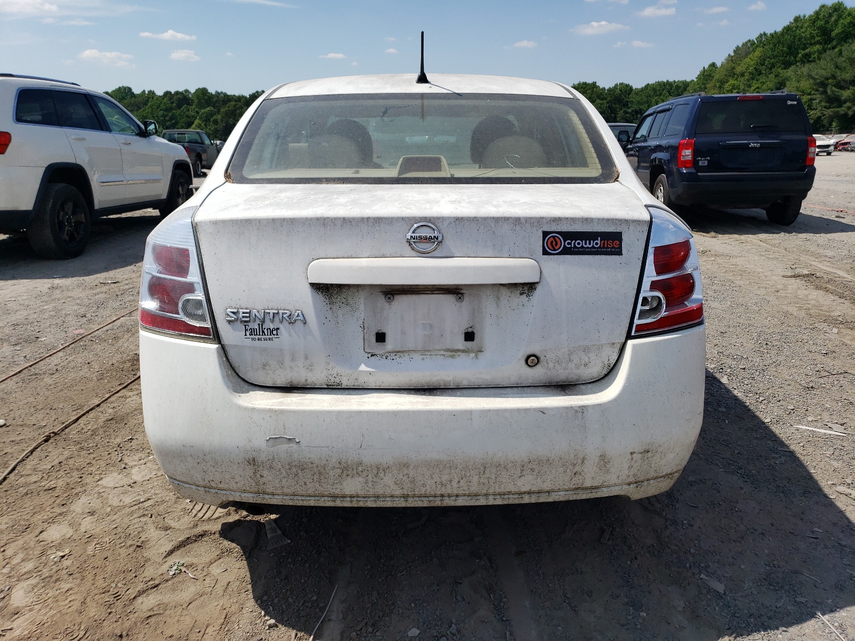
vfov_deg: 53.1
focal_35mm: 26
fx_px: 642
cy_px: 320
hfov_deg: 67.3
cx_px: 428
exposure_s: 1/5000
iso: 50
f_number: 1.5
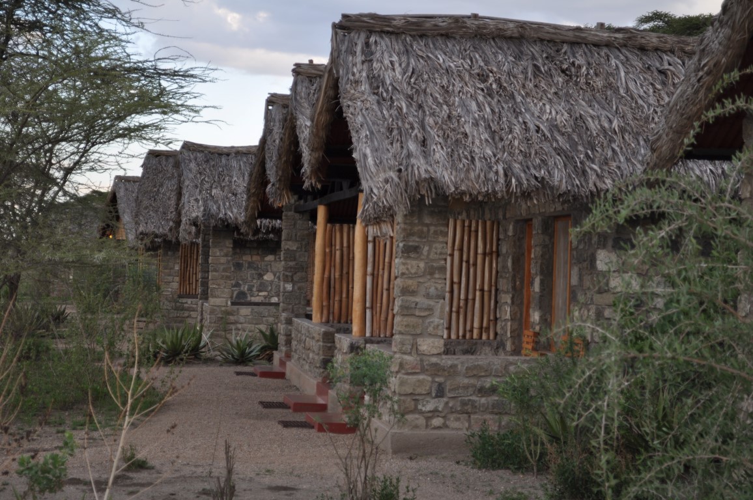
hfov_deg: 24.6
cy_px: 250
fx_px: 1724
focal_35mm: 82
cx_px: 376
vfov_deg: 16.5
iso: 200
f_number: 5.6
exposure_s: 1/80
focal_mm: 55
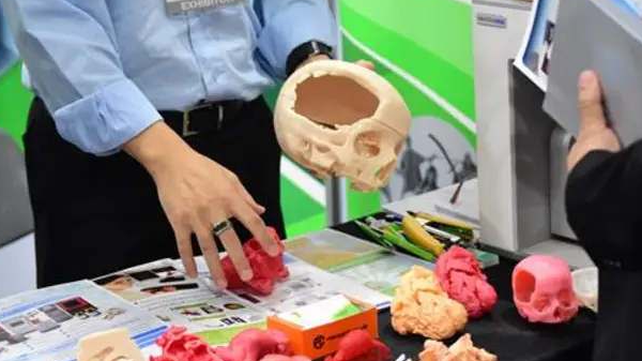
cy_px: 166
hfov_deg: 21.8
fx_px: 1668
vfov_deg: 12.3
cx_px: 335
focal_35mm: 98
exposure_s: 1/160
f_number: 2.8
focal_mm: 48
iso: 2500
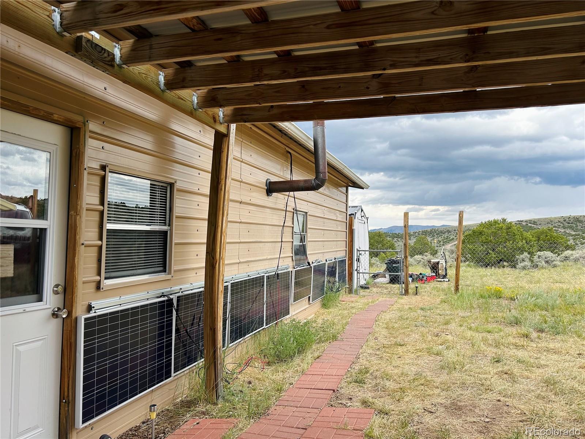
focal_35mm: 26
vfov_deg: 53.1
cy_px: 220
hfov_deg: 67.3
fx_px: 439
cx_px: 292
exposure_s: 1/1266
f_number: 1.5
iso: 50
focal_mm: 5.7
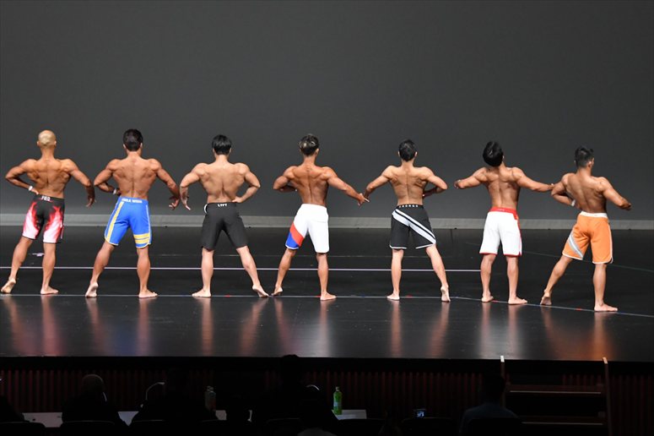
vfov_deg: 8.7
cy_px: 218
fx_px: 2851
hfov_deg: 13.1
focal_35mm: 157
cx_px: 327
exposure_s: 1/400
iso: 4000
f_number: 5.6
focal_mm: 105
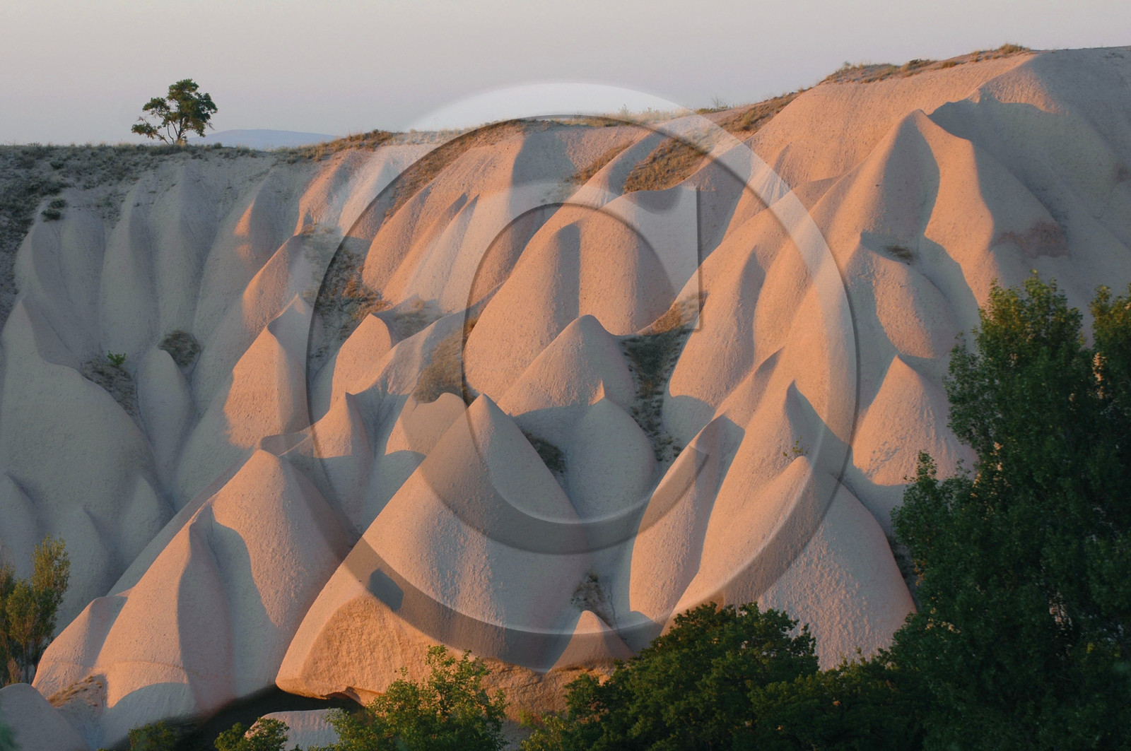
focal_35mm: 188
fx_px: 5884
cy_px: 376
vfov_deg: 7.3
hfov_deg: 11.0
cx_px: 566
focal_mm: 125
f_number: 4
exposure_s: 1/200
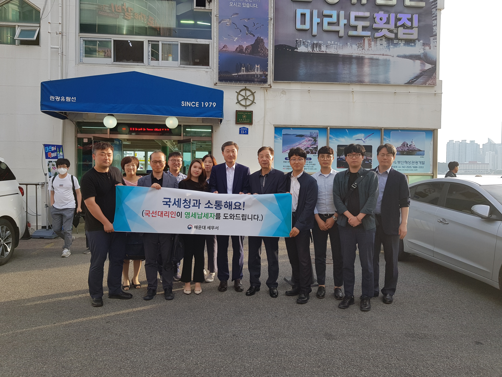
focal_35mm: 26
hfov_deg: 67.3
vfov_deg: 53.1
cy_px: 188
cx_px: 251
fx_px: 377
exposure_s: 1/514
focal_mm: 4.2
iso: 40
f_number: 1.7
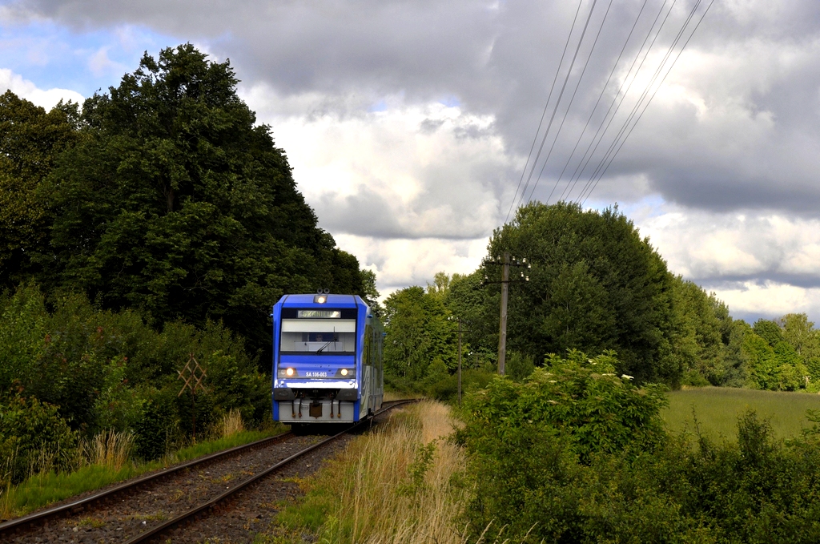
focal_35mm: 78
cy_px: 272
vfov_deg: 17.4
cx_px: 410
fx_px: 1774
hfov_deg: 26.0
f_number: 11
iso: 200
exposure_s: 1/500
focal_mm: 52
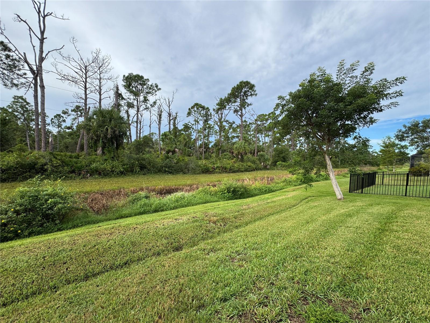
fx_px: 174
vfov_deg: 85.7
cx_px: 215
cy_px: 162
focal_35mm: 14
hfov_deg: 102.1
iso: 50
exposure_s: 1/631
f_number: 2.2
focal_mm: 2.22
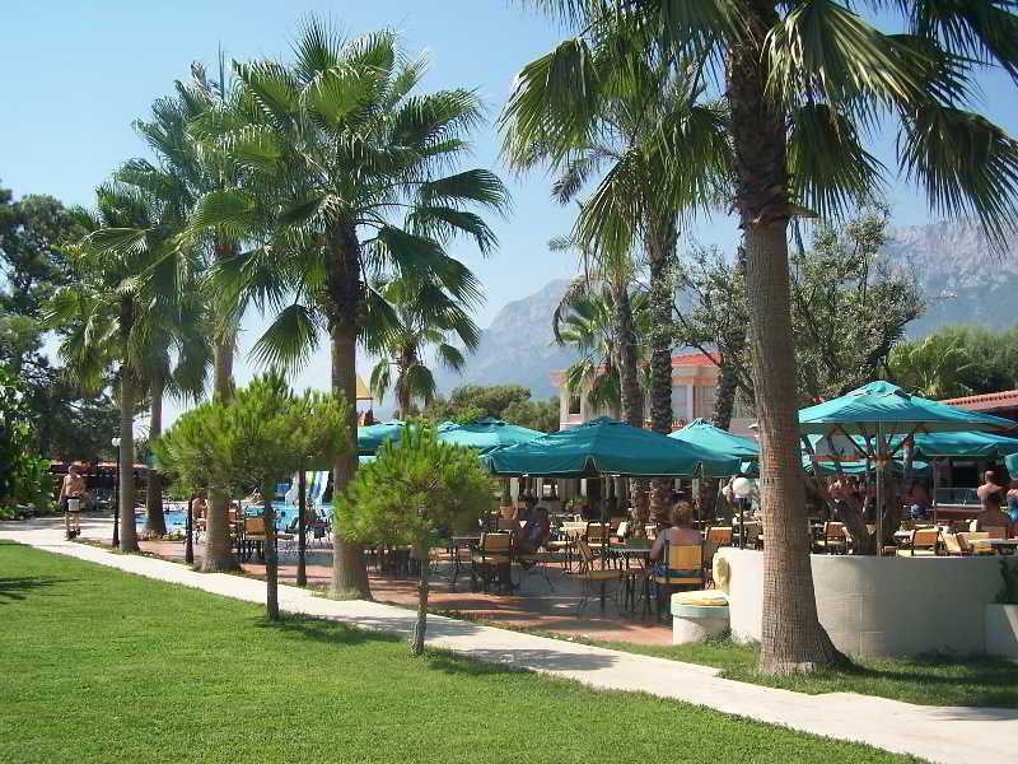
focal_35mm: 38
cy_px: 382
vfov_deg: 37.7
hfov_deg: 49.0
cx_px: 509
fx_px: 1118
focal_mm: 6.3
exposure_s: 1/750
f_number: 4
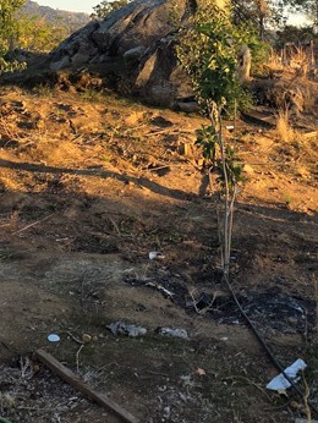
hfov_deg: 21.6
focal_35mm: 68
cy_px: -7
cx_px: 159
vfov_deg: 26.9
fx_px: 832
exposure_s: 1/180
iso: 16
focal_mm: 6.3
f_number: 1.7
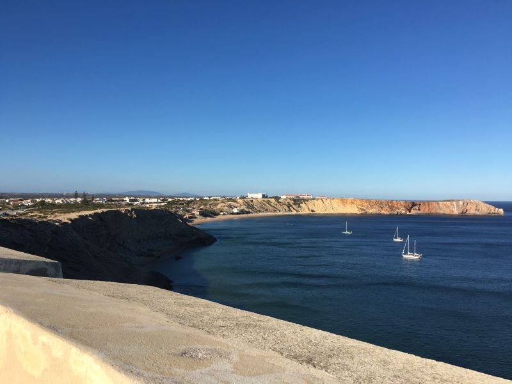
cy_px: 192
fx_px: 429
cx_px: 256
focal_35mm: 29
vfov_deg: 48.2
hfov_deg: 61.7
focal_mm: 4.15
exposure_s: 1/1923
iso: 25
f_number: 2.2
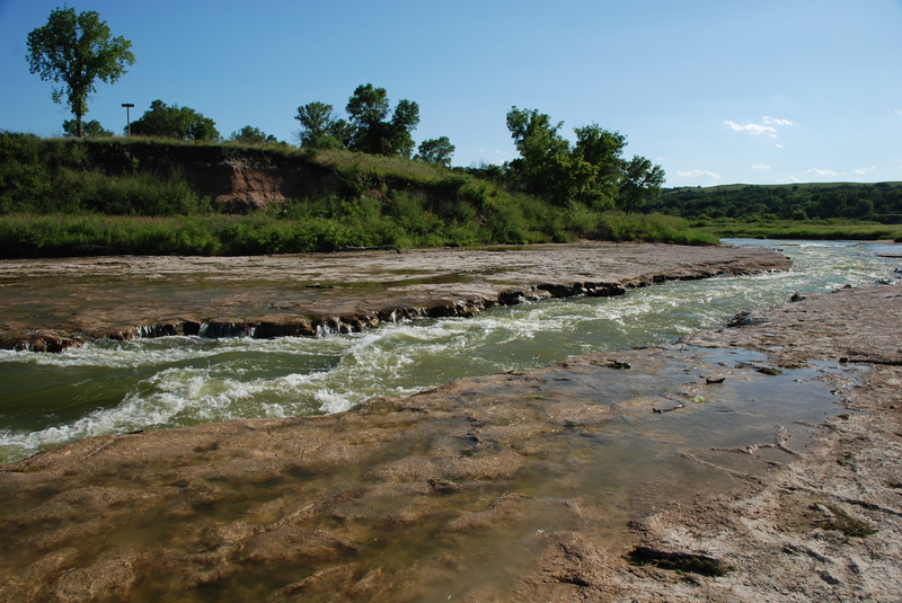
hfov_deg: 67.3
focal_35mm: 27
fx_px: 677
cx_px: 451
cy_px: 302
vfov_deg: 48.0
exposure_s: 1/160
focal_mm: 18
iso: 160
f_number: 6.3
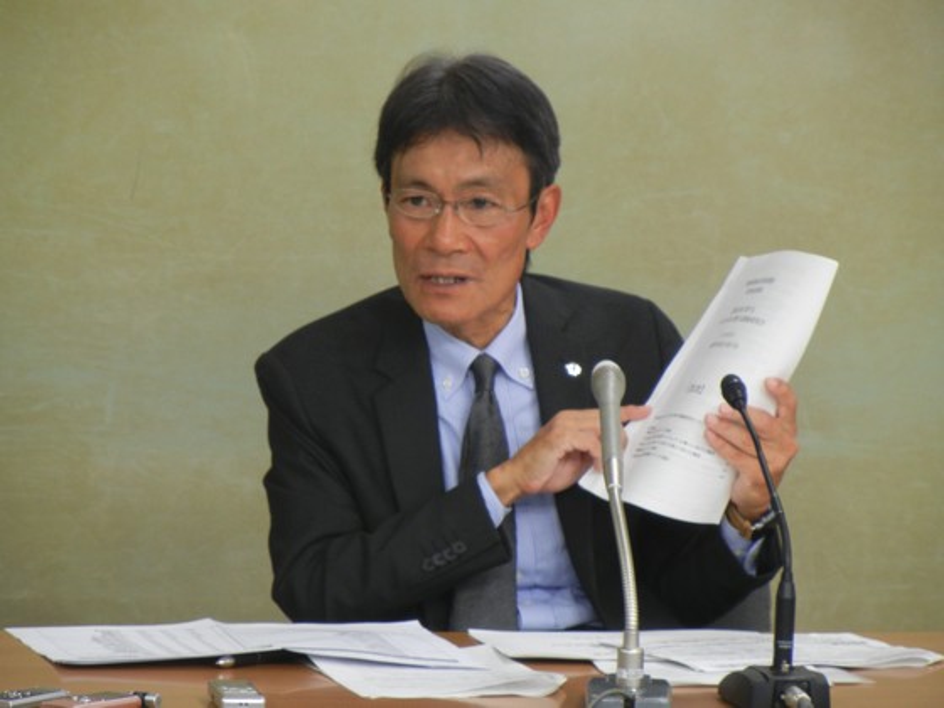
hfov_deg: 8.6
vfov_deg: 6.5
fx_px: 6245
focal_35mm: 229
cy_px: 354
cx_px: 472
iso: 291
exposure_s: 1/30
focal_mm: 41.2
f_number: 4.8
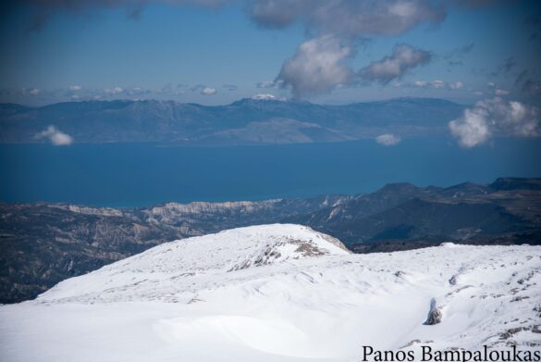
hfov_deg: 23.9
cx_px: 270
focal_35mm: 85
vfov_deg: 16.1
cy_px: 181
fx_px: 1278
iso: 100
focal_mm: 85
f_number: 4
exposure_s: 1/2500
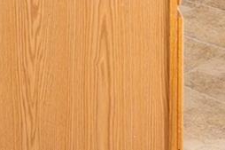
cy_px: -223
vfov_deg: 10.7
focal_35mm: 107
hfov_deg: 19.0
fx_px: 668
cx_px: 70
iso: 500
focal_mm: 17
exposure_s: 1/13
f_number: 8
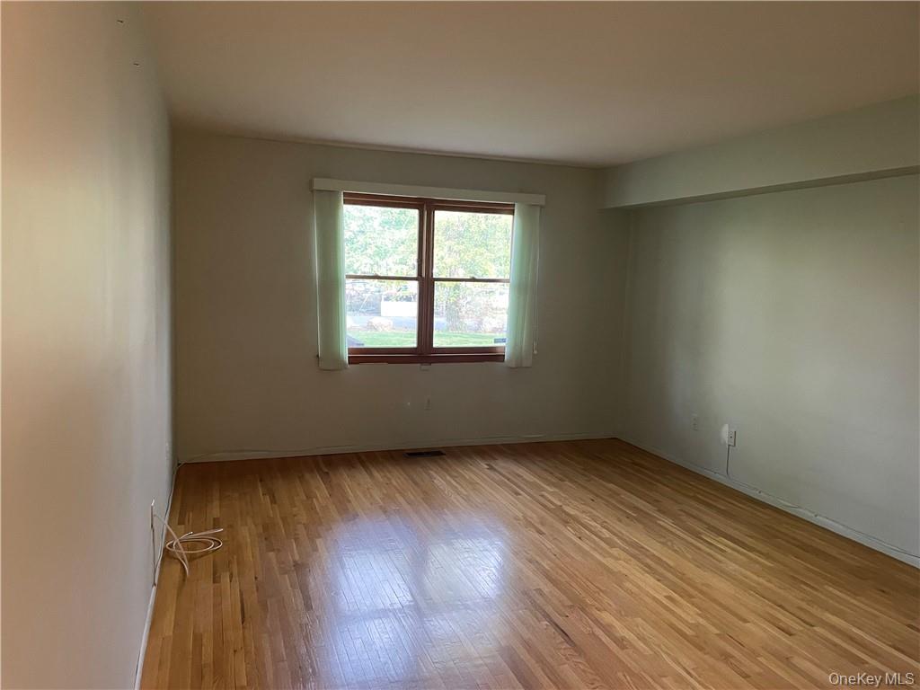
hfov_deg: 67.3
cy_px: 345
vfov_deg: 53.1
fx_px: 691
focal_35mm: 26
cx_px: 460
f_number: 1.6
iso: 400
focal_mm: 4.2
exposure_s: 1/60
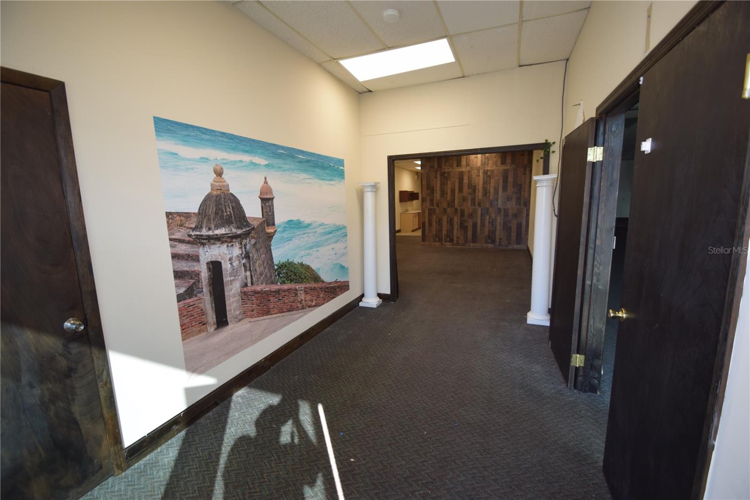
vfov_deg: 77.3
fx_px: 312
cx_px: 375
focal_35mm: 15
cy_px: 250
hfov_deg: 100.4
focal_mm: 10
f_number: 3.5
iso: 400
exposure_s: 1/100
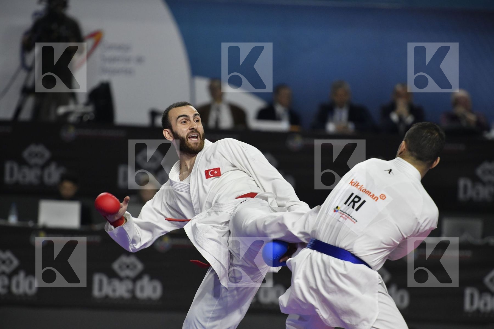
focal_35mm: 280
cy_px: 164
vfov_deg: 4.9
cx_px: 247
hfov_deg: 7.4
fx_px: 3842
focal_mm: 280
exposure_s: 1/1000
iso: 2000
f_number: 4
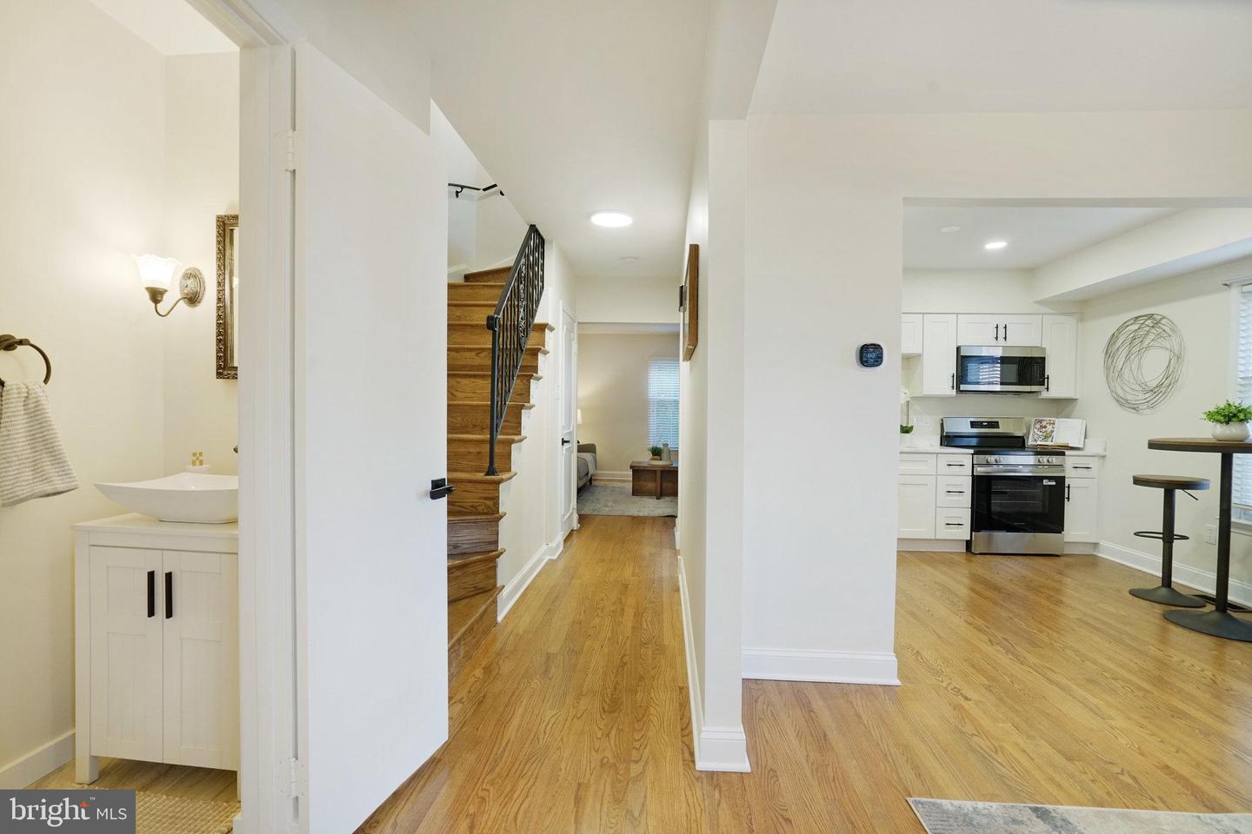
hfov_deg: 96.7
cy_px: 417
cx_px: 626
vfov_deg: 73.7
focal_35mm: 16
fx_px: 556
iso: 1250
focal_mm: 16
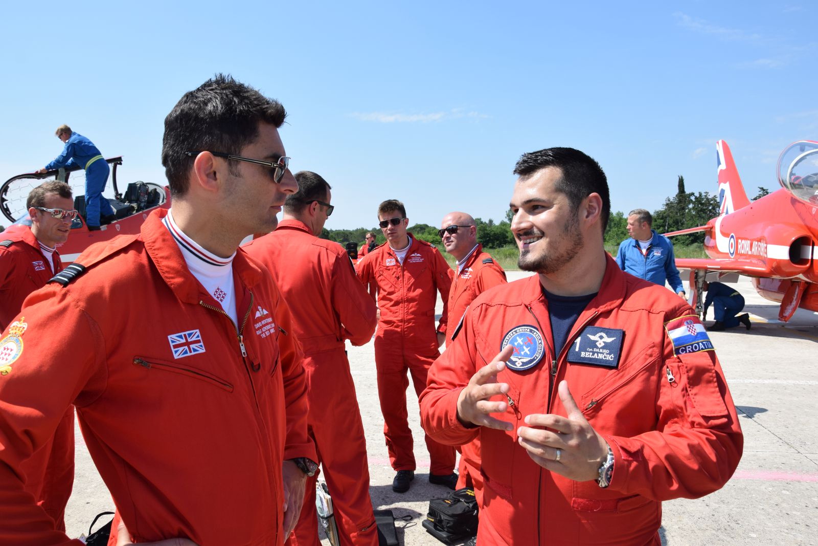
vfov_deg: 47.9
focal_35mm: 27
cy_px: 273
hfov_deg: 67.4
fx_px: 614
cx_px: 409
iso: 200
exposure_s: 1/320
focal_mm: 18
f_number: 9
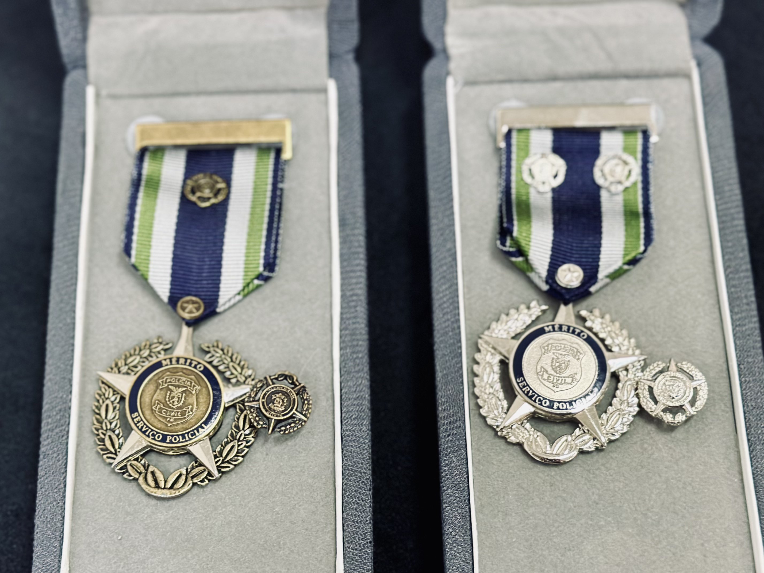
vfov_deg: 30.3
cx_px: 382
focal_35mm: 48
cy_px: 286
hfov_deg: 39.7
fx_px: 1059
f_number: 1.8
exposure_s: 1/60
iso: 250
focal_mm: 6.9
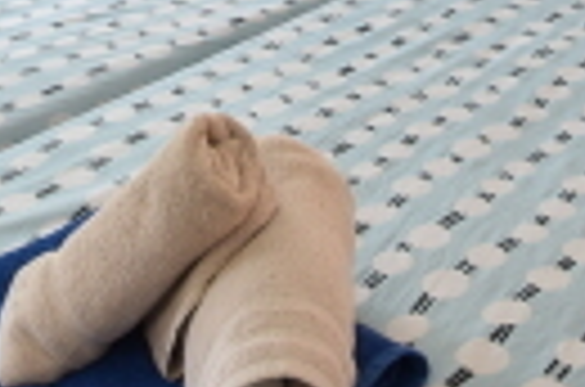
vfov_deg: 15.6
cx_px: 374
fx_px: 1151
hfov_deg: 28.4
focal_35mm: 71
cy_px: -358
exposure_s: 1/6
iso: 100
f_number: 5.6
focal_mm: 12
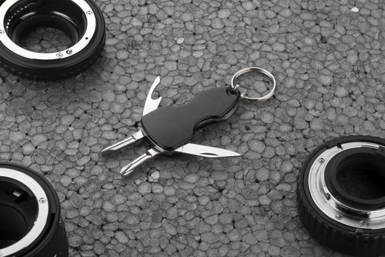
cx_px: 192
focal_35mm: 127
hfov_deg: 16.1
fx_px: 1358
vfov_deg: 10.8
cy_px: 128
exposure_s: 1/125
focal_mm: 85
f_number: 14
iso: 100
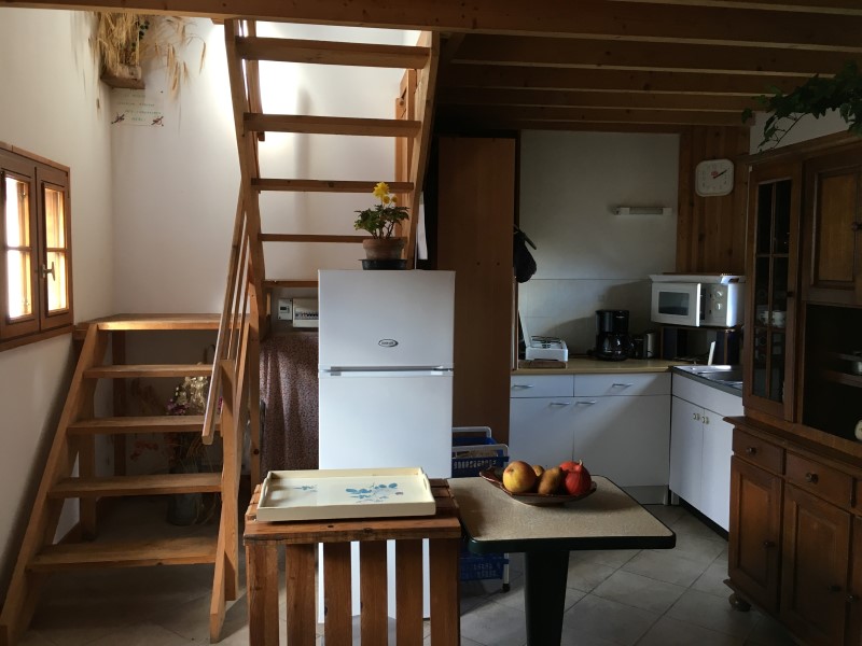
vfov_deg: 48.2
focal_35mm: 29
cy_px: 323
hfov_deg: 61.7
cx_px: 431
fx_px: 722
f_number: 2.2
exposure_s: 1/33
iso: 100
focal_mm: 4.15
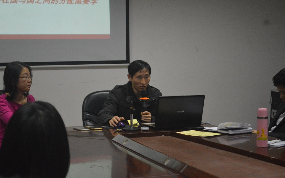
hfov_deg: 24.5
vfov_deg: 15.5
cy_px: 90
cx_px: 142
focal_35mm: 85
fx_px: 657
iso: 3200
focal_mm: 55
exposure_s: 1/100
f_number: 5.6
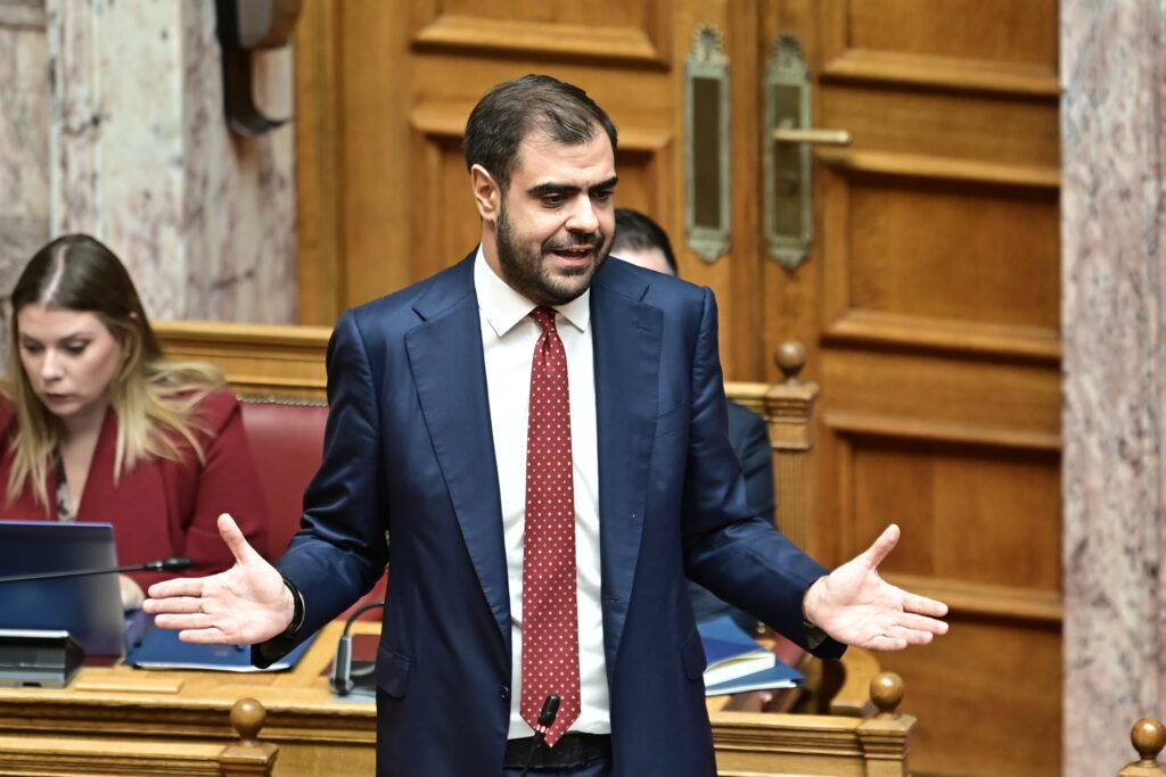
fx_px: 9717
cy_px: 388
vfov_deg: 4.6
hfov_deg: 6.9
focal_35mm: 300
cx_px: 583
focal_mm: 200
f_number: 3.2
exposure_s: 1/160
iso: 800
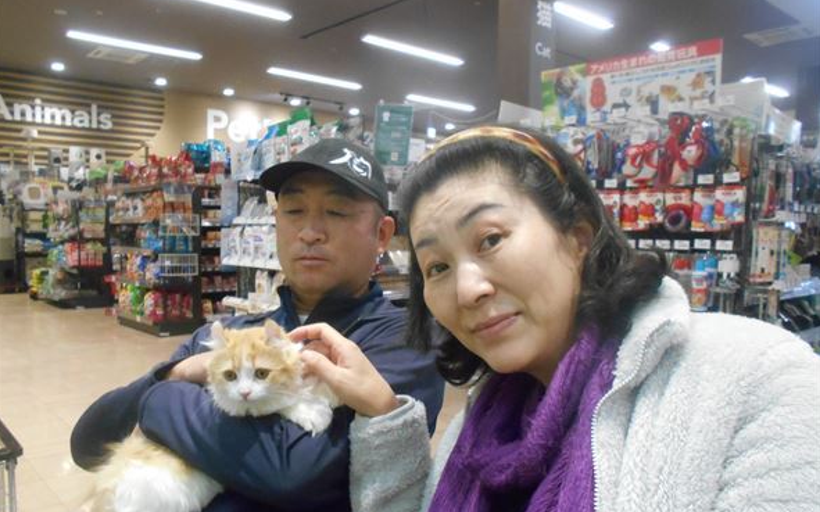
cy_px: 273
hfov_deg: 66.5
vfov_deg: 44.5
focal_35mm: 28
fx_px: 626
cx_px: 408
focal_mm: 4.6
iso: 800
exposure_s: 1/100
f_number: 3.2
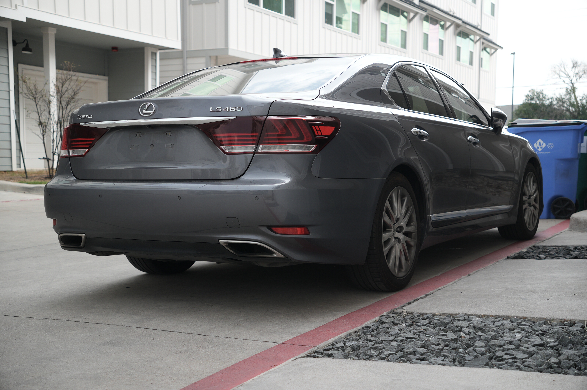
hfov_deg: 41.6
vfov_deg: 28.4
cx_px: 294
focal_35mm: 47
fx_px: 772
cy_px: 195
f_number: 2.8
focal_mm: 31.6
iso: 125
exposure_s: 1/60
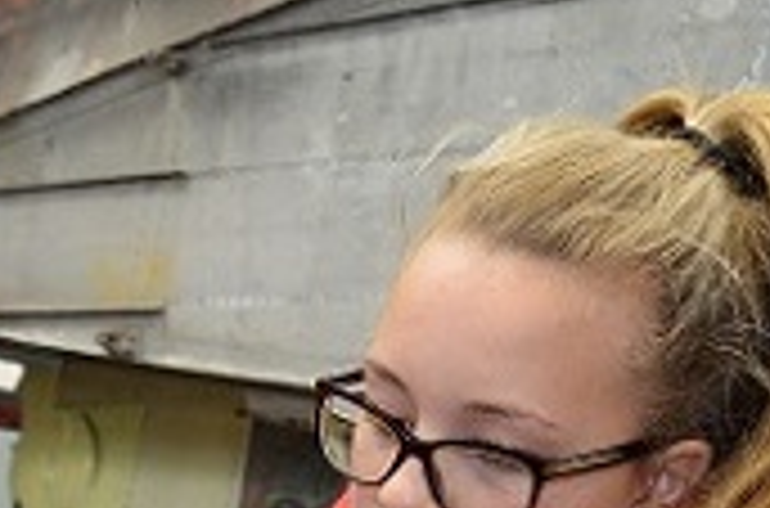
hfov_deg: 17.0
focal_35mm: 113
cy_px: 892
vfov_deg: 11.3
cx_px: -250
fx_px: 2410
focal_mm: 18
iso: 360
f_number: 4
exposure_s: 1/60
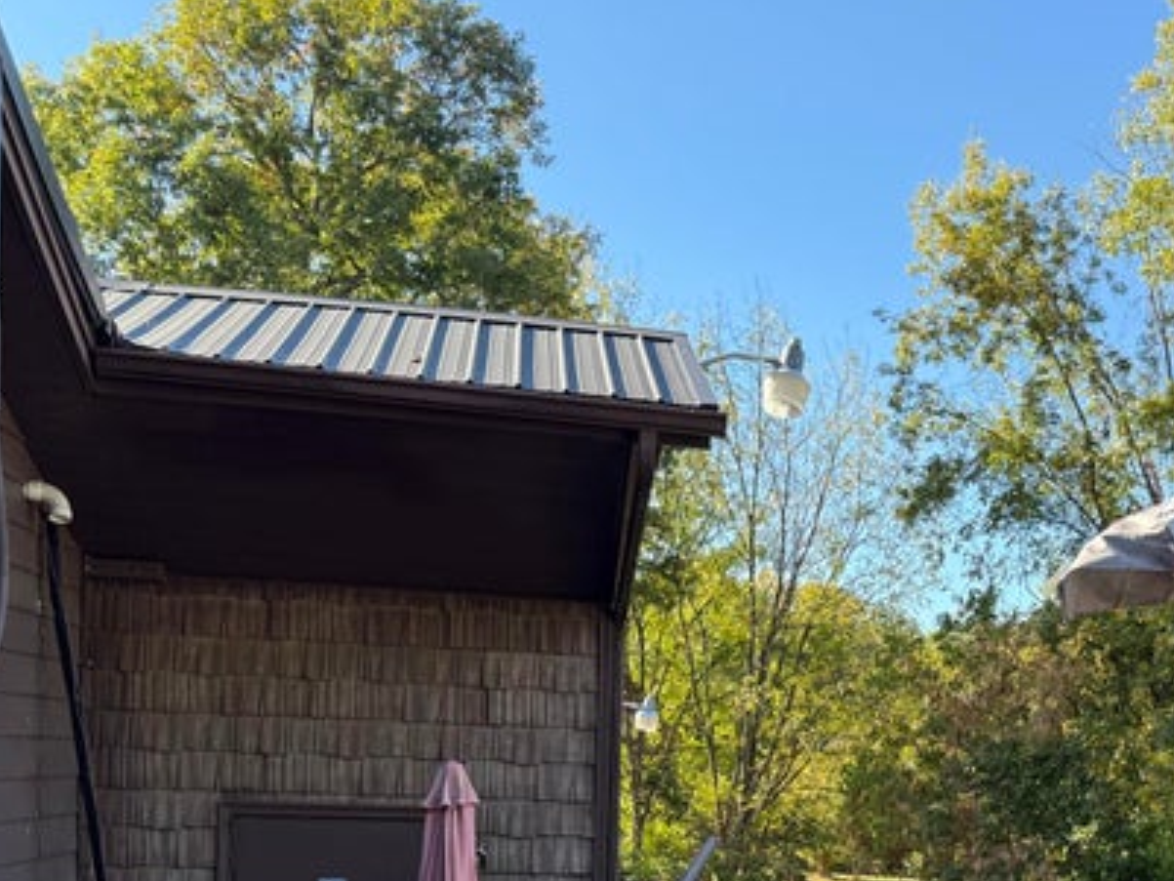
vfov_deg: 27.4
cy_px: 811
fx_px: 1730
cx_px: 903
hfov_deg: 36.5
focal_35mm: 51
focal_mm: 6.76
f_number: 1.78
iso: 100
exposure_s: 1/660
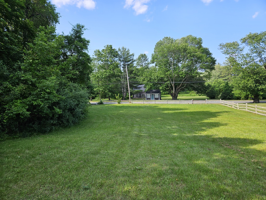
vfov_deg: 58.9
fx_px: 177
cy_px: 100
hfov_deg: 73.9
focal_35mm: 23
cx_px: 133
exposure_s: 1/732
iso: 25
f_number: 1.8
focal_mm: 5.4
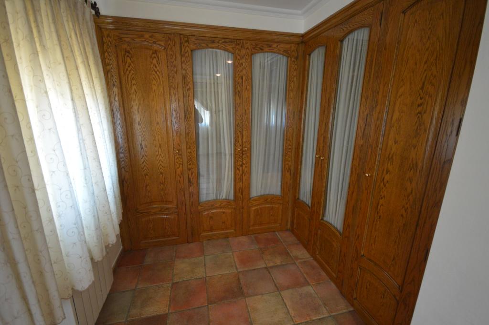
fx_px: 204
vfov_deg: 77.2
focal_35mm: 15
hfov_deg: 100.4
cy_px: 162
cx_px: 244
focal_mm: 10
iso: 1800
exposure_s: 1/60
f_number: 4
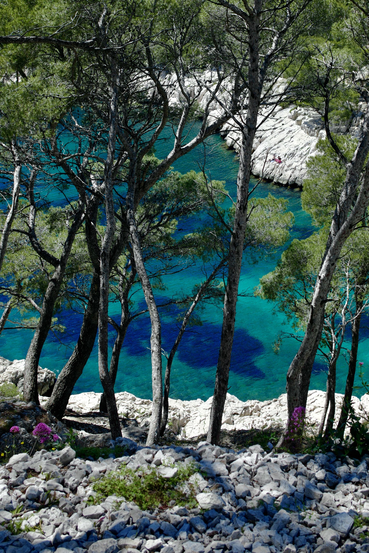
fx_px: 538
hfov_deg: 37.9
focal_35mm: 35
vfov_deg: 54.4
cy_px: 276
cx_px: 184
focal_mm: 23
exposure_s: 1/500
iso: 100
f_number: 4
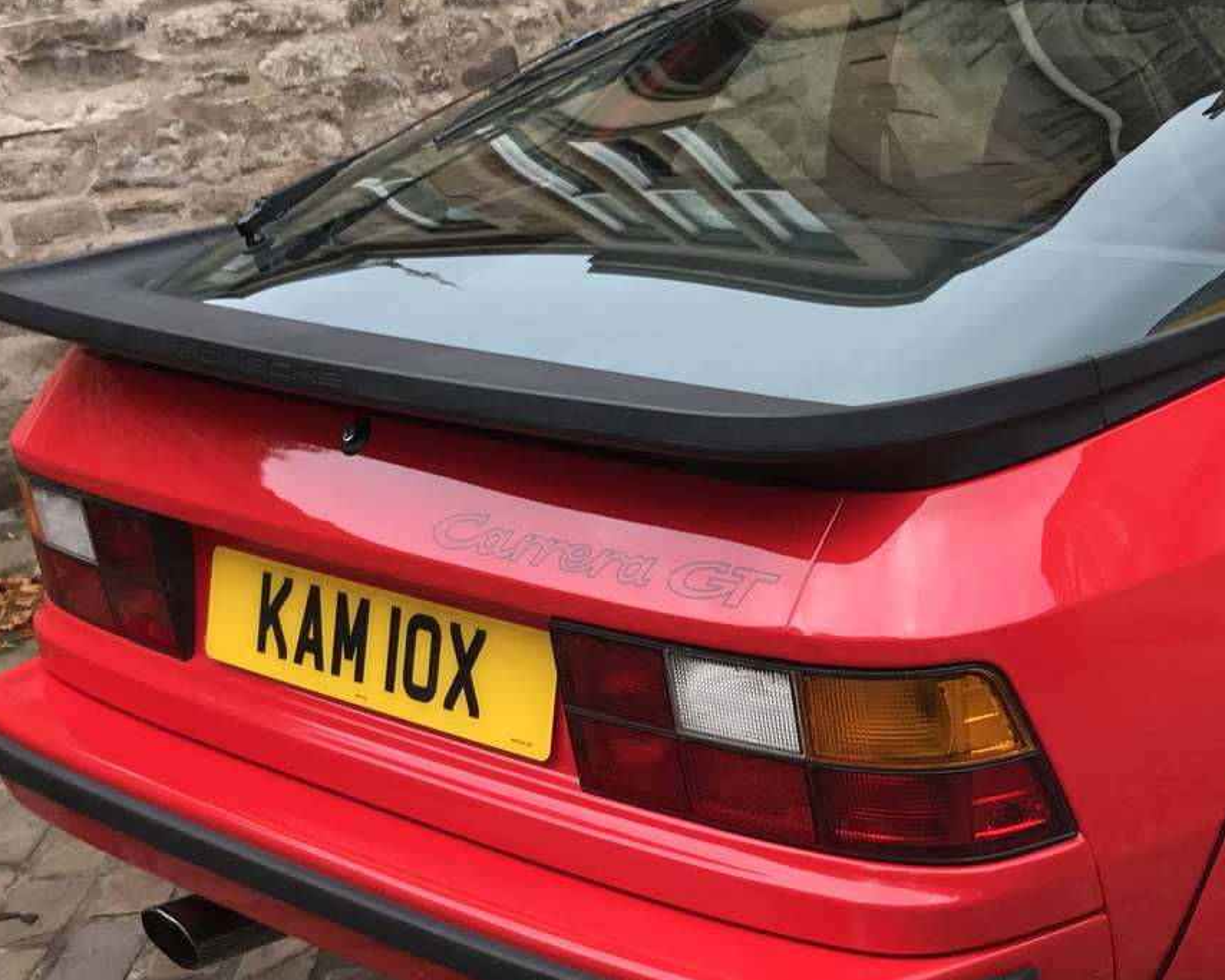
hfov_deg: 28.5
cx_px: 1099
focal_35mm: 64
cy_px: 426
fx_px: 2320
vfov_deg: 23.8
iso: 32
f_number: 1.8
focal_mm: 3.99
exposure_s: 1/33
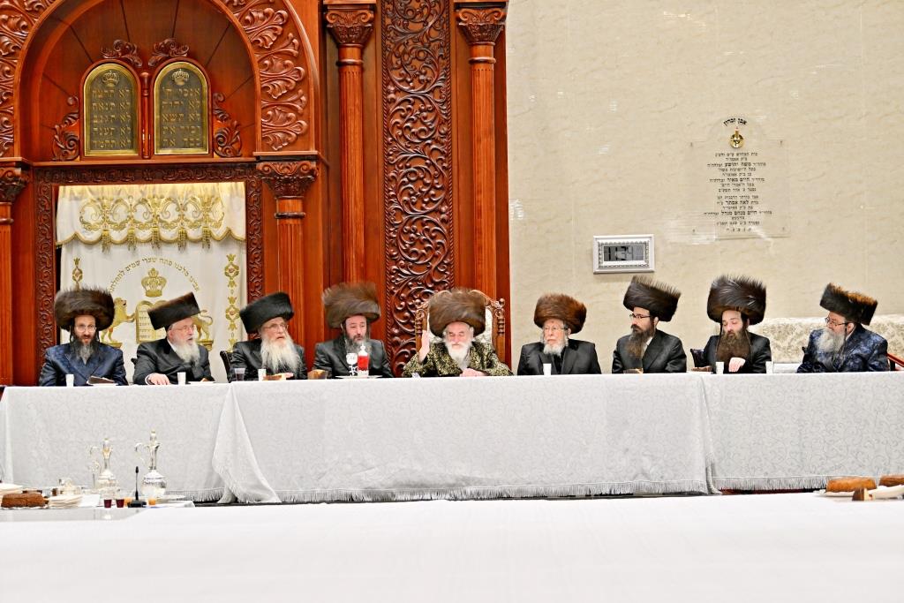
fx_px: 2461
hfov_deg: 20.8
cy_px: 302
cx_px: 452
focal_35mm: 98
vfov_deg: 14.0
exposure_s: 1/320
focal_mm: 98
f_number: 2.8
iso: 250
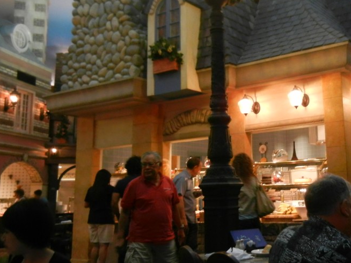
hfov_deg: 39.2
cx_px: 268
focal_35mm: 47
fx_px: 476
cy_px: 105
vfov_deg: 30.8
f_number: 3.5
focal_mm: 5.4
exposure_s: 1/3.7
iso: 200
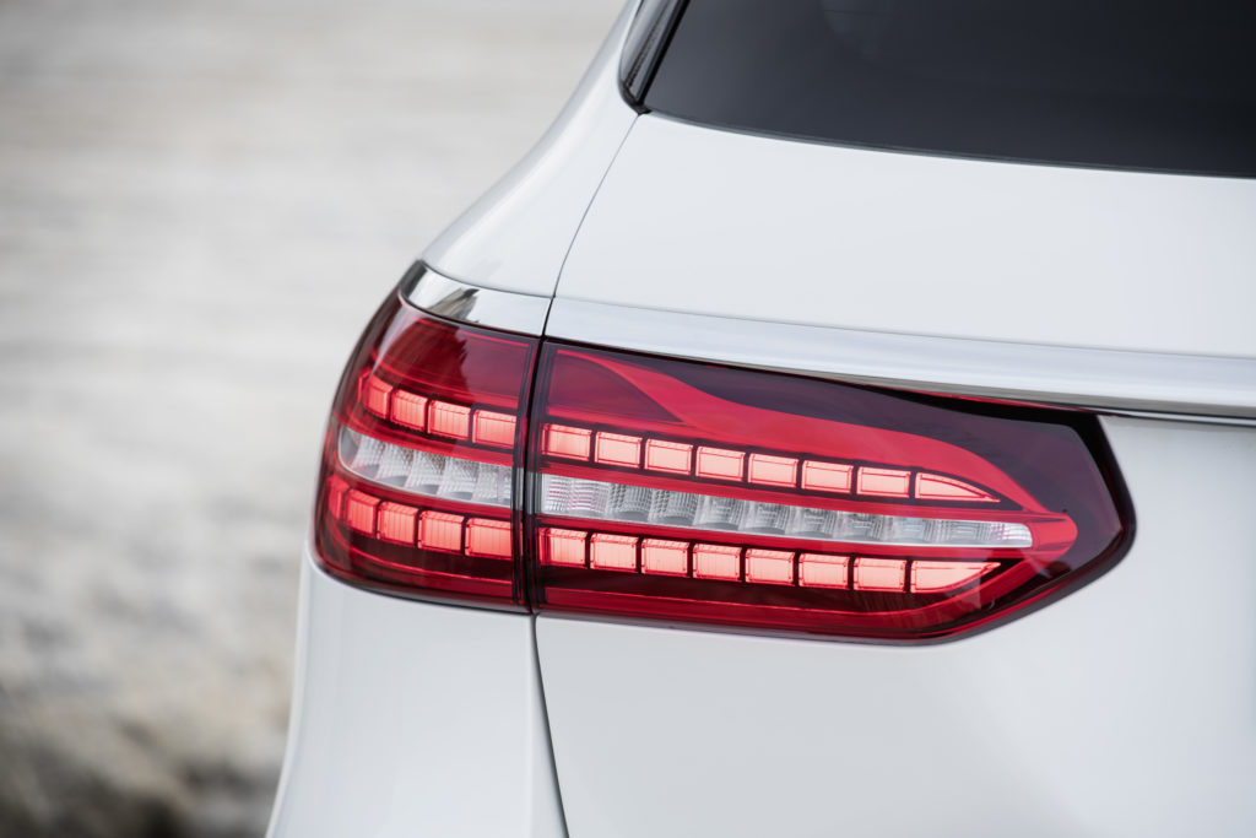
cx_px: 628
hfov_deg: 10.3
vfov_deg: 6.9
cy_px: 419
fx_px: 6978
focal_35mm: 200
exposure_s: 1/80
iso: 100
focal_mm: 200
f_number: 5.6
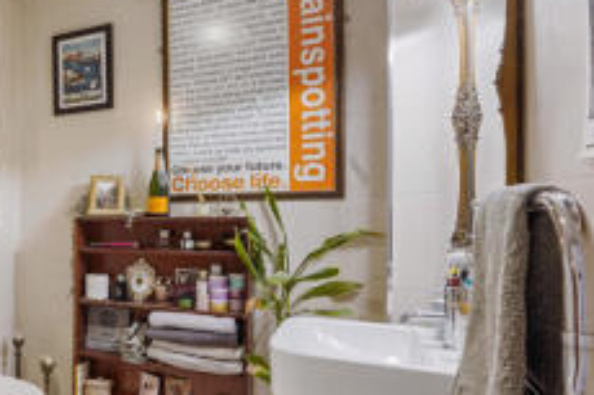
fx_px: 478
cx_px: -18
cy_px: 228
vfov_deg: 44.8
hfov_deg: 49.8
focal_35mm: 29
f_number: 11
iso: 200
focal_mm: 14
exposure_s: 5
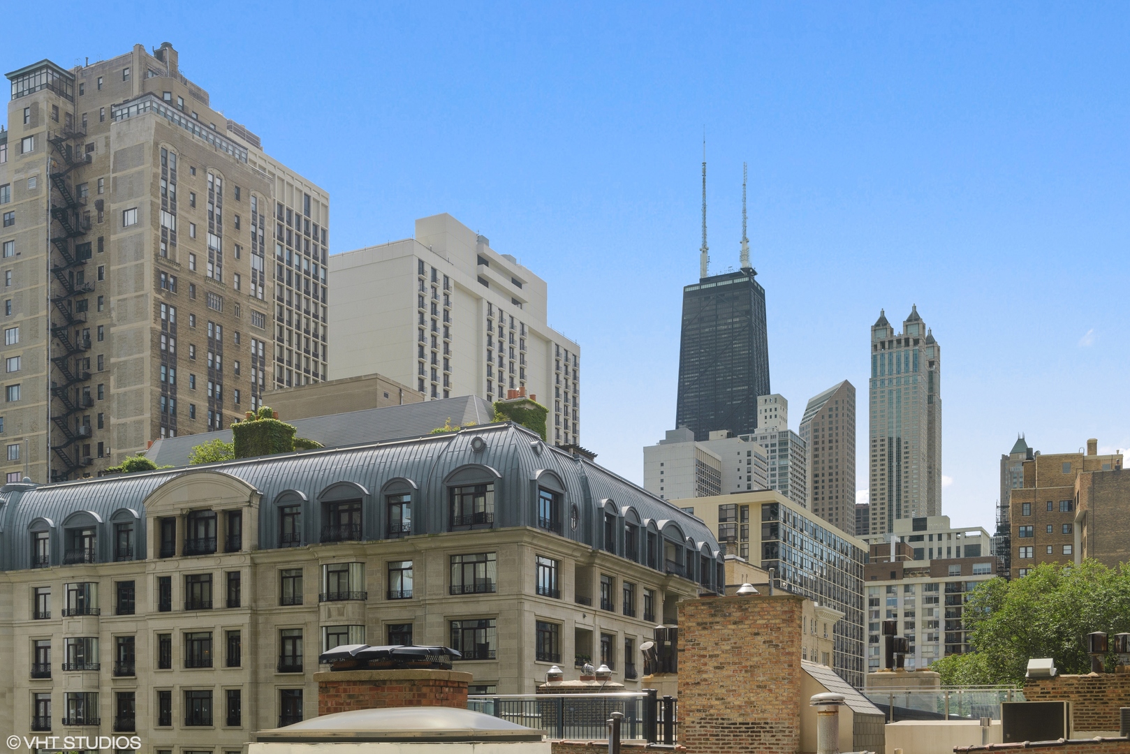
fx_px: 1130
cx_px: 565
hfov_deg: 53.1
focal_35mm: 36
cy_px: 377
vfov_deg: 36.9
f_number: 8
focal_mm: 36
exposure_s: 1/250
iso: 200
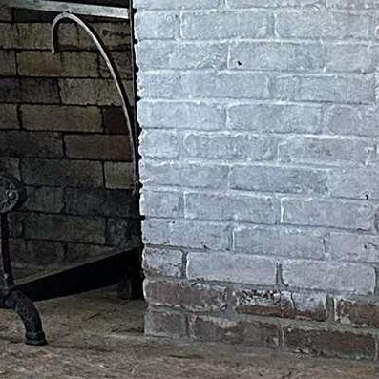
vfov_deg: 10.6
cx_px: -850
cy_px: 53
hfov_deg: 8.5
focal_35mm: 164
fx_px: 2031
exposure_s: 1/60
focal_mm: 6.86
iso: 200
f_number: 1.78
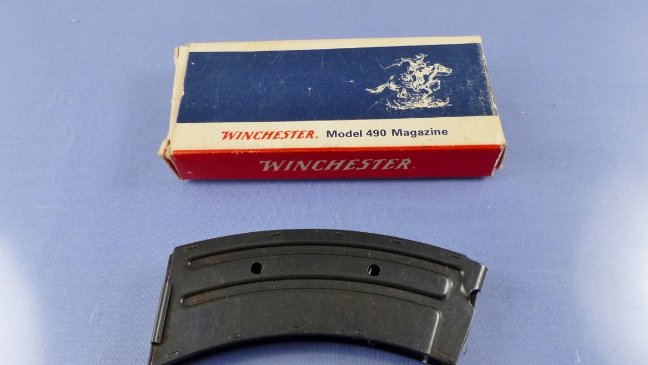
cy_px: 201
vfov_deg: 41.5
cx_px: 318
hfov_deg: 67.9
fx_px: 481
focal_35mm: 28
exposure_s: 1/125
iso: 320
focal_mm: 4.5
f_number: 2.8
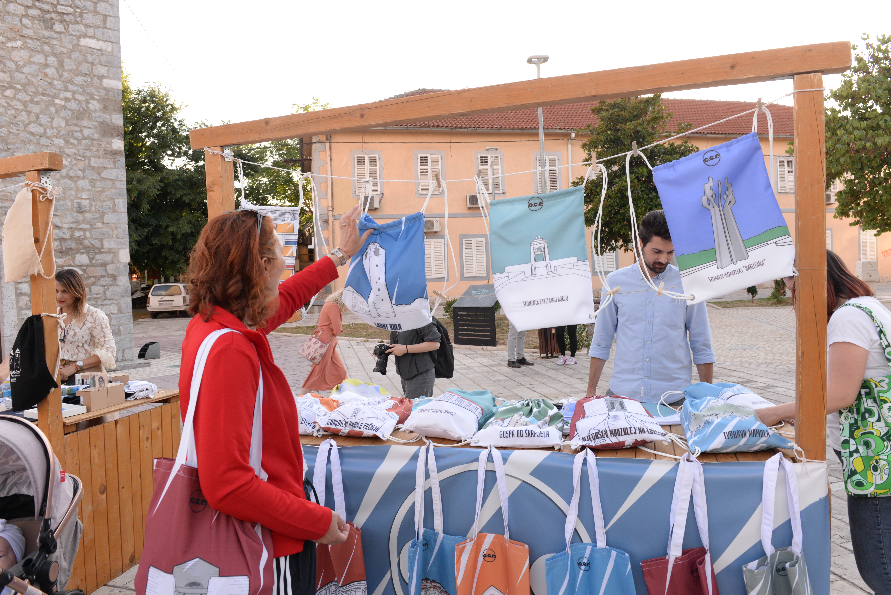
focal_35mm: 24
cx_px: 446
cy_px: 298
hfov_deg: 73.7
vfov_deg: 53.2
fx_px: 594
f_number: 8
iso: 800
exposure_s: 1/200
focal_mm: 24
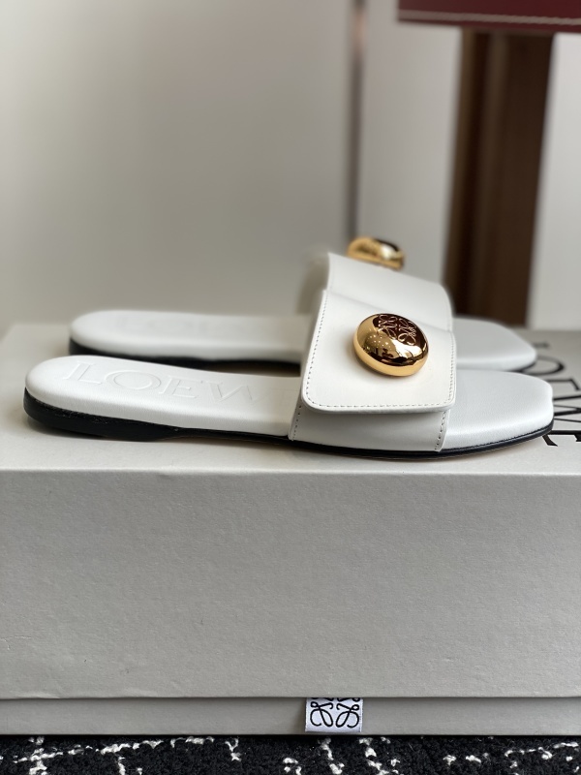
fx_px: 1164
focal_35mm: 52
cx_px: 290
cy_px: 388
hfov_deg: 28.0
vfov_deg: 36.8
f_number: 2
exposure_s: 1/182
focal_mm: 6
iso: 20
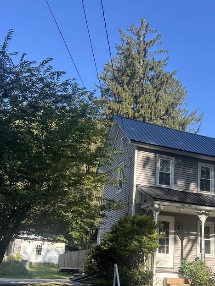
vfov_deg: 45.8
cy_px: 199
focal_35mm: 40
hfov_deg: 35.4
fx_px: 331
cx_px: 151
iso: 50
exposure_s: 1/1038
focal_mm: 5.7
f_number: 1.5
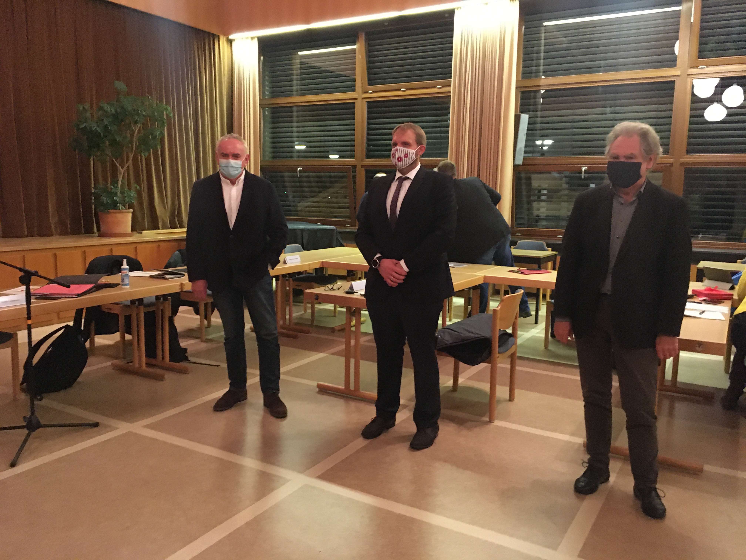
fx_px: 625
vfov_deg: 48.2
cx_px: 373
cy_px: 280
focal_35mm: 29
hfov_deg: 61.7
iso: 320
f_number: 2.2
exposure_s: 1/17
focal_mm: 4.15
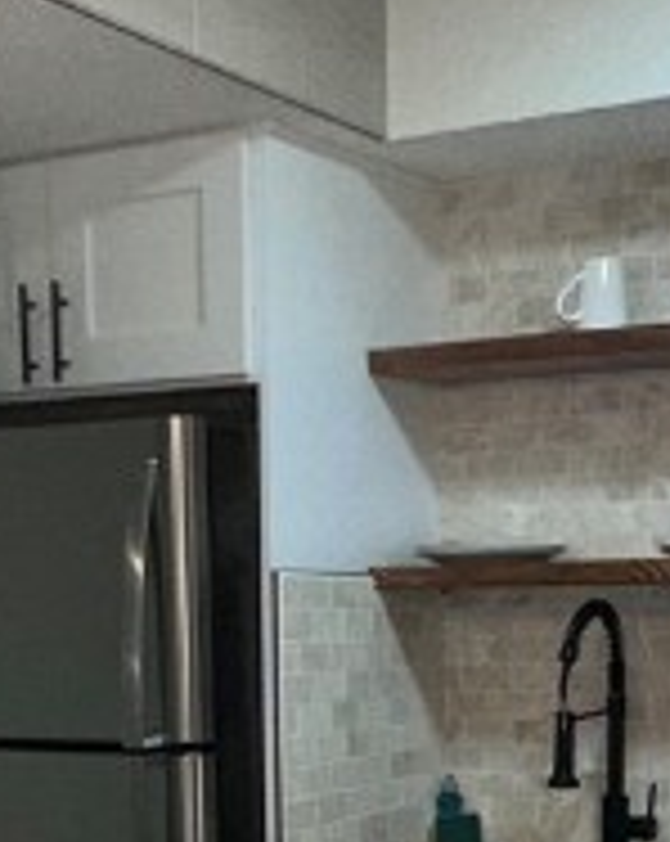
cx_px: 297
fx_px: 1864
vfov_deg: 23.9
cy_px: 919
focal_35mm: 75
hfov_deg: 20.4
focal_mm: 2.22
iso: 100
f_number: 2.2
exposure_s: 1/120
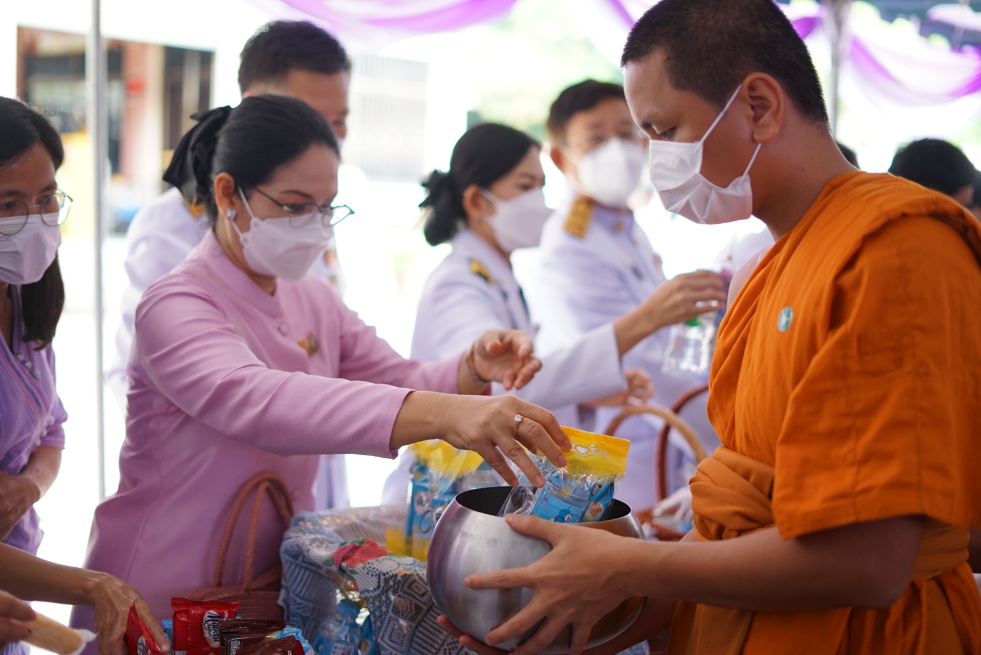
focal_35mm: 50
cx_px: 490
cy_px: 328
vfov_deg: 27.0
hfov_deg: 39.6
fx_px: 1363
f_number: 1.8
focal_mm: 50
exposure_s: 1/125
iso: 400
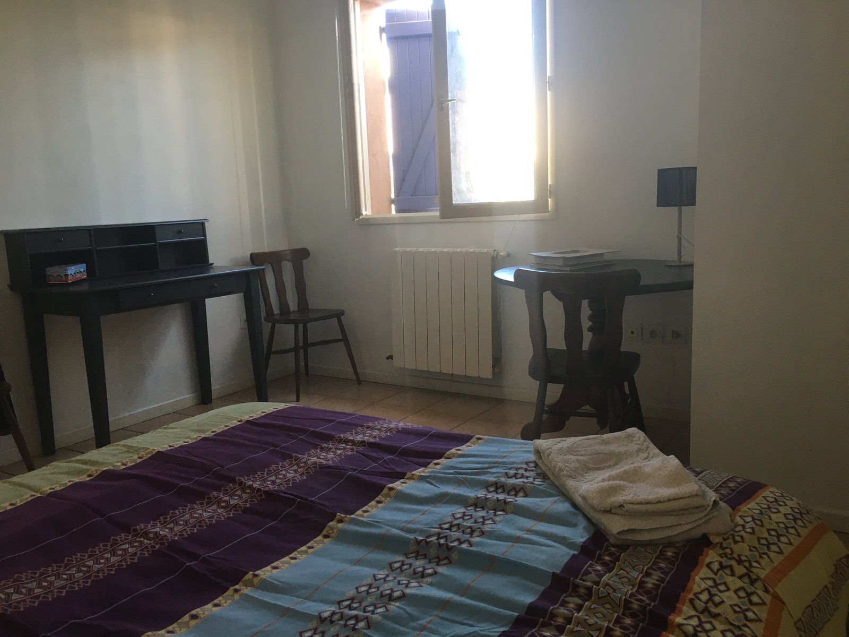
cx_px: 424
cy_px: 318
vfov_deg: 48.2
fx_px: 711
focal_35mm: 29
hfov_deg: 61.7
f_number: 2.2
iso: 80
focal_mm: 4.15
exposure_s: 1/33
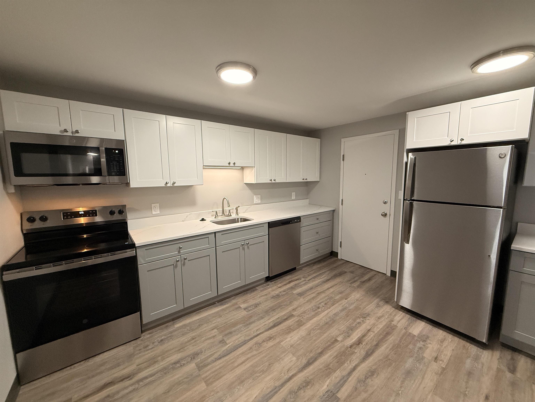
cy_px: 201
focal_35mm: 14
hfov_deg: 102.1
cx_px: 268
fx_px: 216
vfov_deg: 85.7
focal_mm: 2.22
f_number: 2.2
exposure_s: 1/120
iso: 320
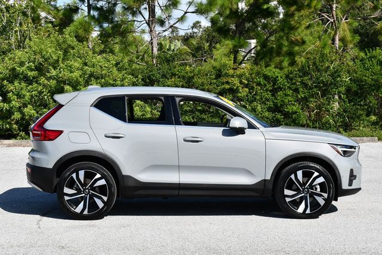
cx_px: 191
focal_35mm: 68
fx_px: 722
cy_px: 128
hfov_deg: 29.6
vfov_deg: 20.1
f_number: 8
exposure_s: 1/250
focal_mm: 34
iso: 100
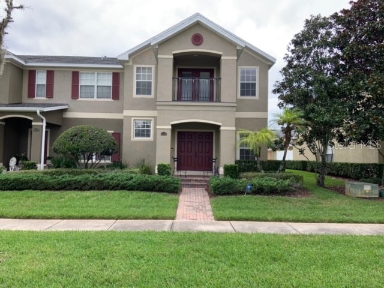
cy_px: 144
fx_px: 288
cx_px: 192
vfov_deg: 53.1
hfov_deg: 67.3
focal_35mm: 26
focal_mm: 4.25
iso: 25
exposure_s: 1/295
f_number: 1.8
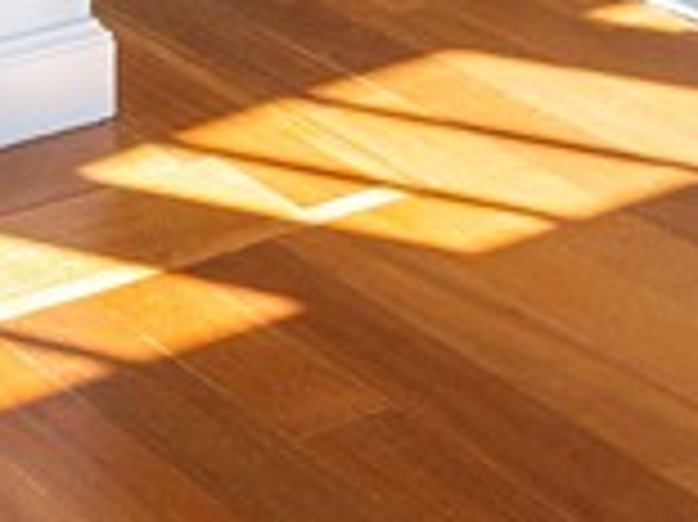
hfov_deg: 15.1
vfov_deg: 10.3
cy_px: -1004
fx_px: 2176
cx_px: -662
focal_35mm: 108
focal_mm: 16
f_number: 6.3
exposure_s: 1/80
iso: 320
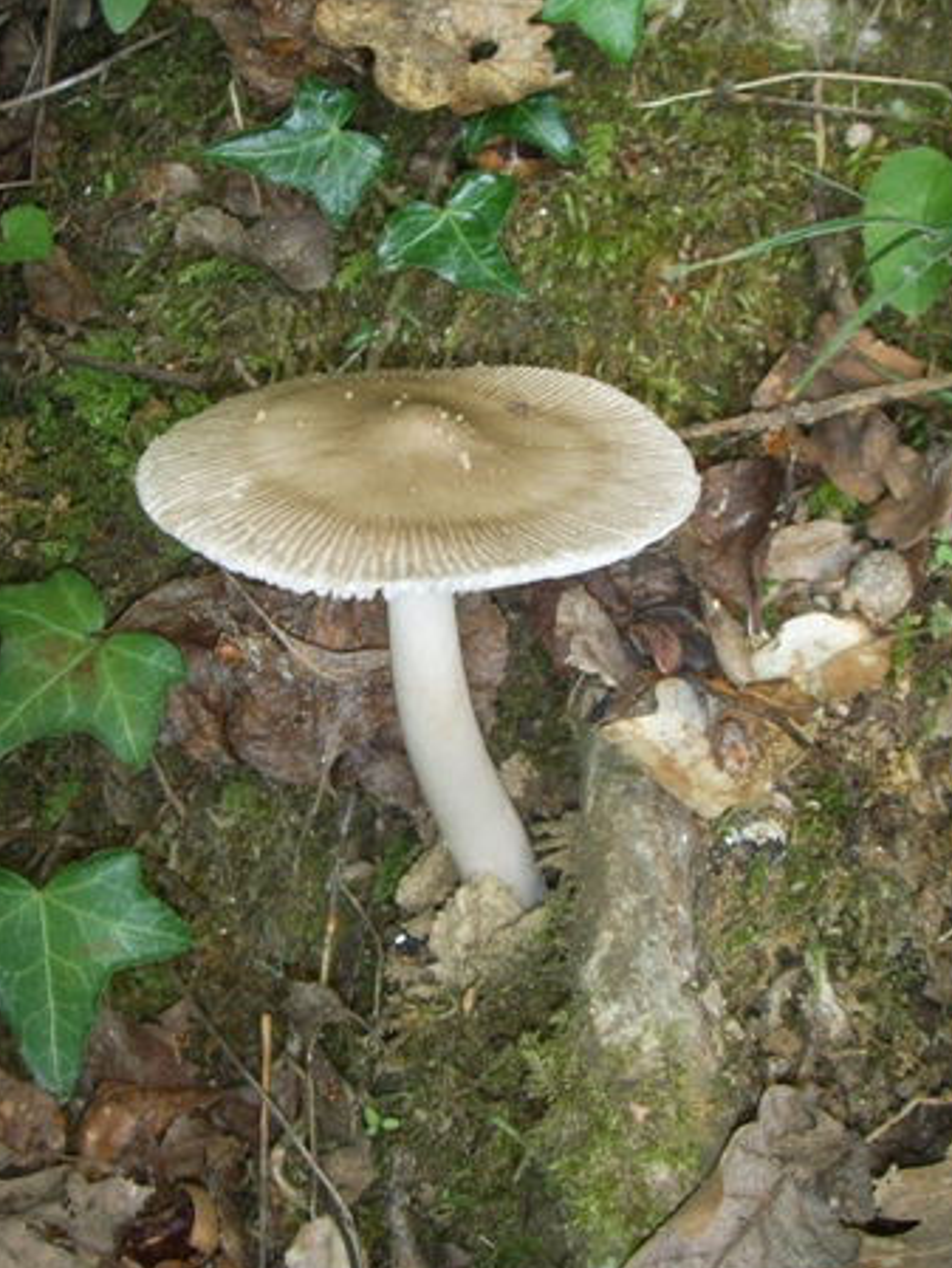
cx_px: 459
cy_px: 590
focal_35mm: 45
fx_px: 1649
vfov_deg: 42.0
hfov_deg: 32.2
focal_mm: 6.6
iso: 100
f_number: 3.5
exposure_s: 1/45
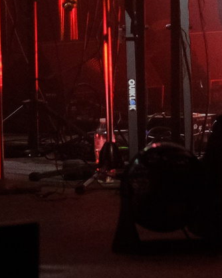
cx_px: 194
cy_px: -179
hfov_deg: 3.2
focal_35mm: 483
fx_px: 3970
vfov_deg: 4.0
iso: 1600
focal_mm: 56
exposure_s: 1/800
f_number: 1.2
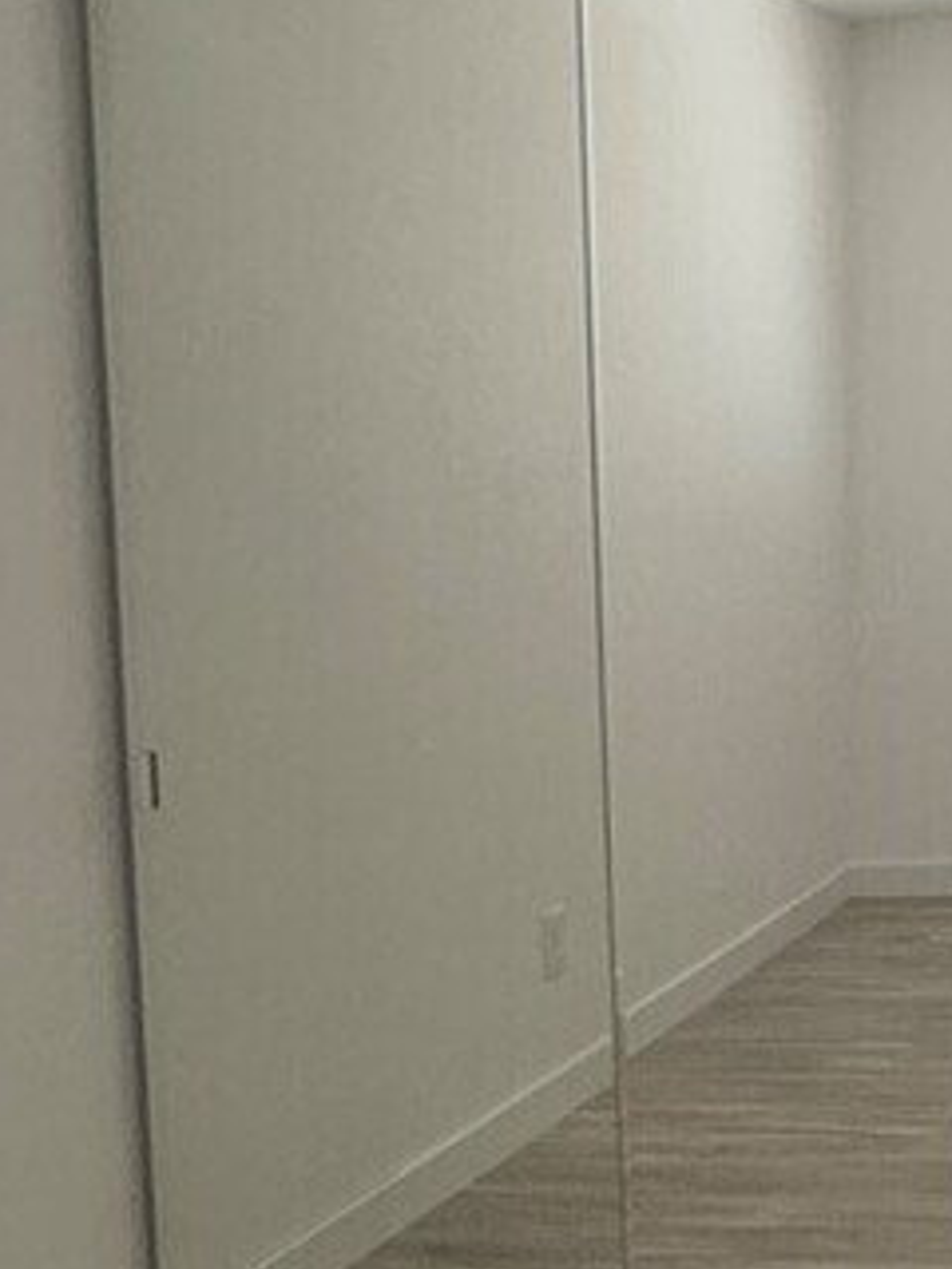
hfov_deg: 21.3
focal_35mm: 63
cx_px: 1214
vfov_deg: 30.7
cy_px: 611
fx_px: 2310
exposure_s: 1/120
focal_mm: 2.22
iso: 200
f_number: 2.2
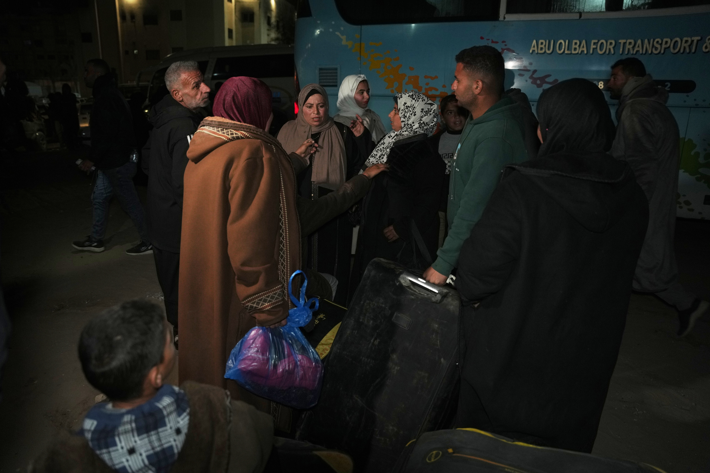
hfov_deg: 73.7
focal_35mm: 24
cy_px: 236
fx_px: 473
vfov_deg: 53.1
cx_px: 355
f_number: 2.8
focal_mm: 24
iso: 1600
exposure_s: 1/200
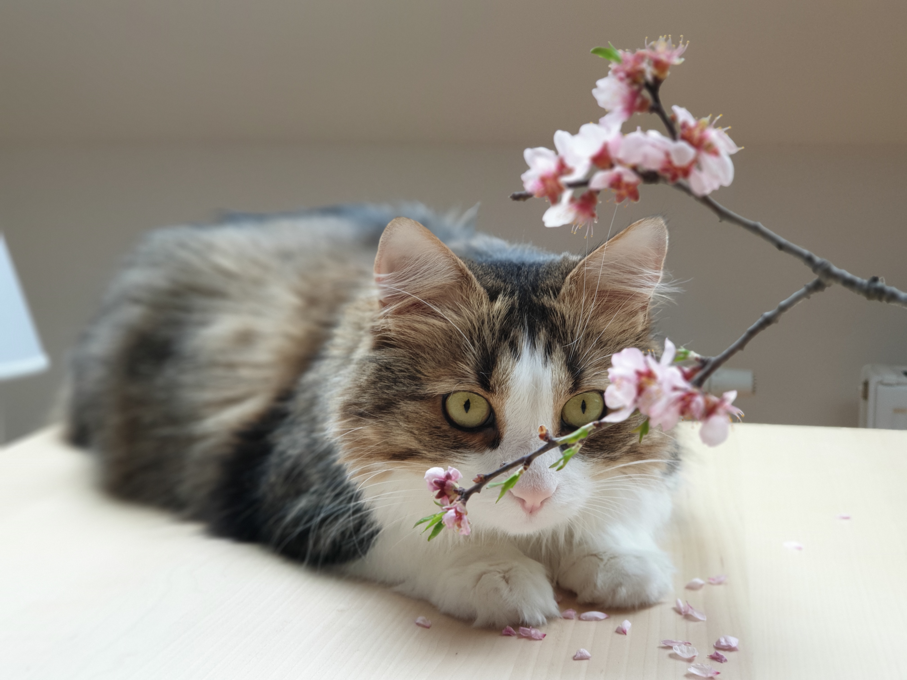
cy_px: 340
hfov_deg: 36.8
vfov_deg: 28.0
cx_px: 454
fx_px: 1362
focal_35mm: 52
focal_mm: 6
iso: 32
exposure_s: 1/33
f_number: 2.4
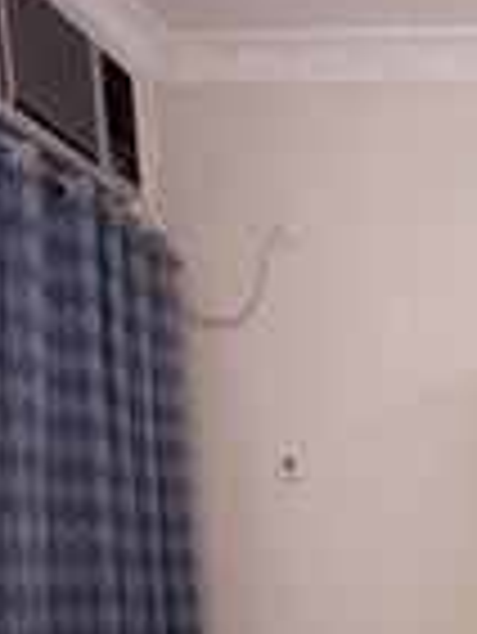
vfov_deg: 32.8
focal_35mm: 52
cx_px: 578
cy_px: 677
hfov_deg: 25.2
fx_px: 954
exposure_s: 1/40
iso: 100
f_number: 2.2
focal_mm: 1.64
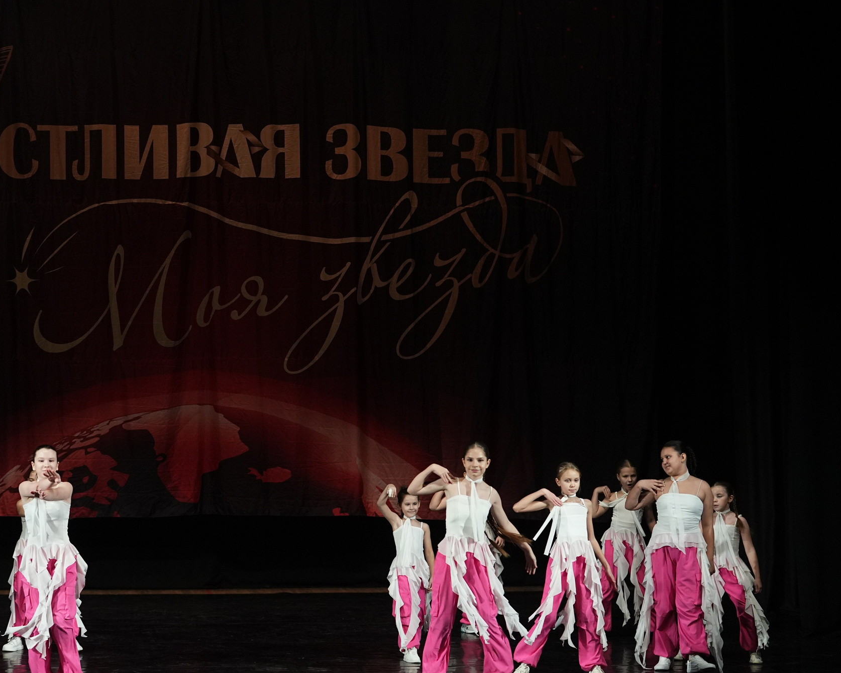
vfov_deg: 12.6
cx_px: 205
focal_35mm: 122
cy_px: 287
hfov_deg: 15.7
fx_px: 3036
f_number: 2.8
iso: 2500
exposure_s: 1/400
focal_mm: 85
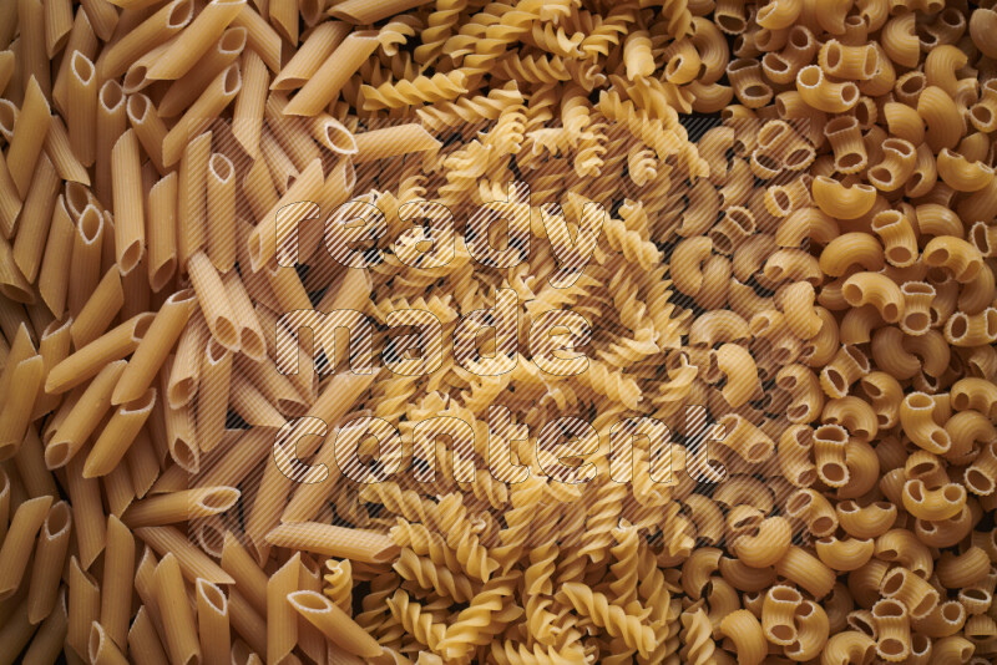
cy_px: 332
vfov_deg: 27.0
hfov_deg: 39.6
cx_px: 498
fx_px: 1385
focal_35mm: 50
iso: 160
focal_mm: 50
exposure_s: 1/100
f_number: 8
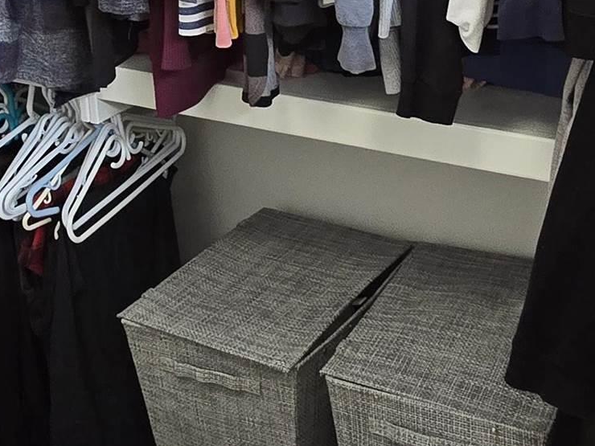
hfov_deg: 35.5
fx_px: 928
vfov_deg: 25.8
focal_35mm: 54
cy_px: 7
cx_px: 314
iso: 400
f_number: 2.2
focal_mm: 2.2
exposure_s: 1/60
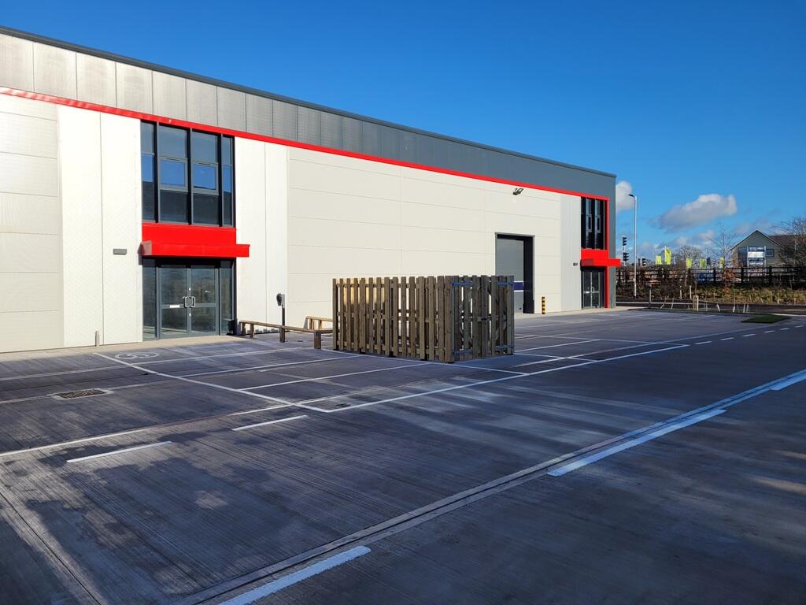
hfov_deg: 67.3
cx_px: 403
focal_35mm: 26
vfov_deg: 53.1
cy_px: 302
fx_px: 605
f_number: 1.8
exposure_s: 1/2828
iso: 40
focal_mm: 5.4
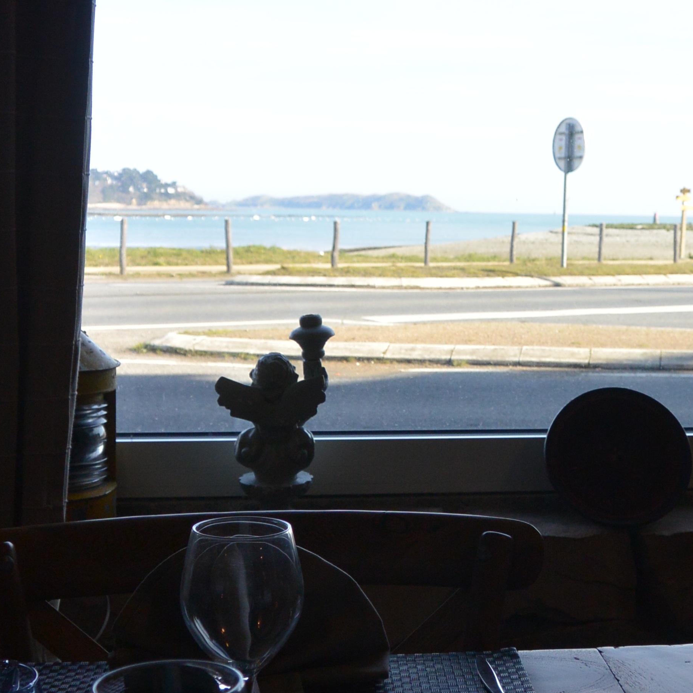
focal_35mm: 58
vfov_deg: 29.5
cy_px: 370
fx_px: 1314
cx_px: 473
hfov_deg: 29.3
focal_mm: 10
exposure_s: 1/400
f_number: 3.5
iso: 160
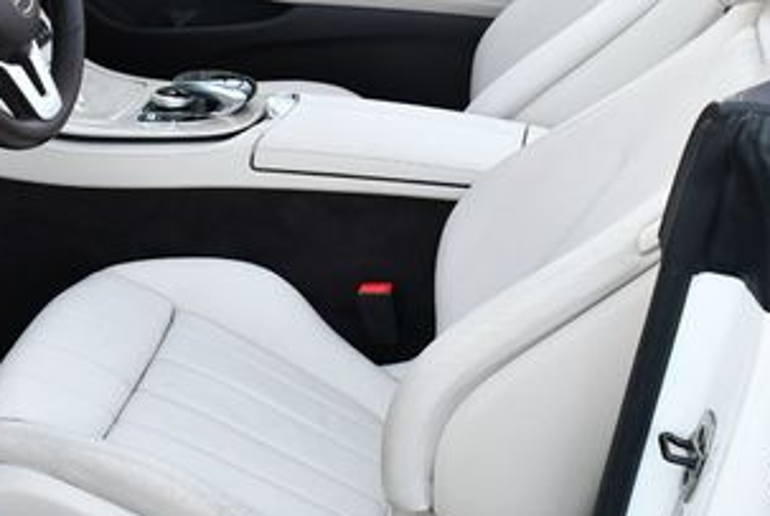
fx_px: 1628
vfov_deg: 18.0
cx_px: 211
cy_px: 196
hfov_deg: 26.3
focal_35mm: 76
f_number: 4
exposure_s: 1/250
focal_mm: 18
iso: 400
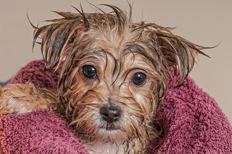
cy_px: 77
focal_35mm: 105
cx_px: 116
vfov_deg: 13.0
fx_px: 676
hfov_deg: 19.5
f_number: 16
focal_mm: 70
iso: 100
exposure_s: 1/200
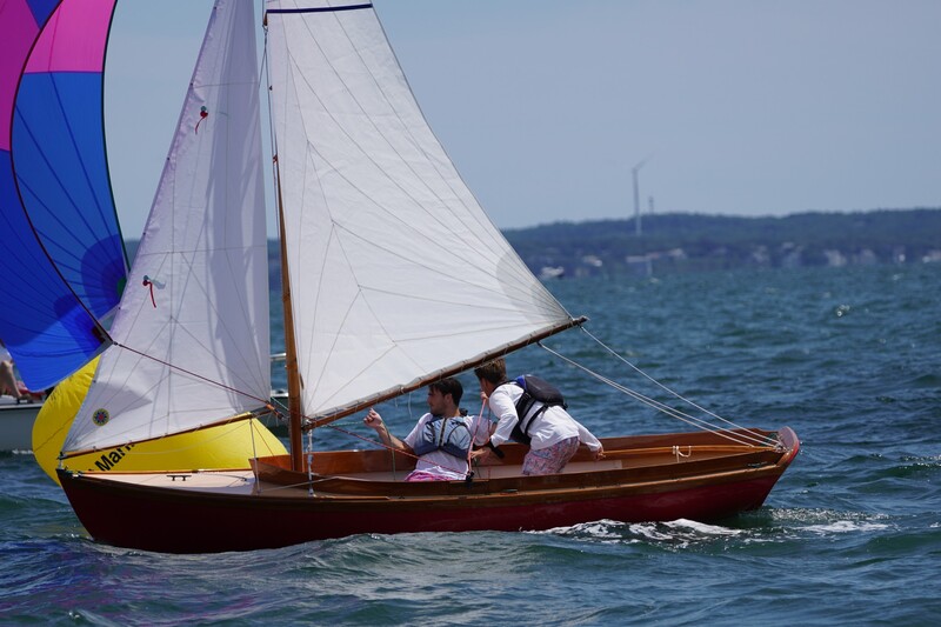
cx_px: 470
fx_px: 8271
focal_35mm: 316
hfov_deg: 6.5
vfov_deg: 4.3
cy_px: 314
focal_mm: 211
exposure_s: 1/1250
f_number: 5.6
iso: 125
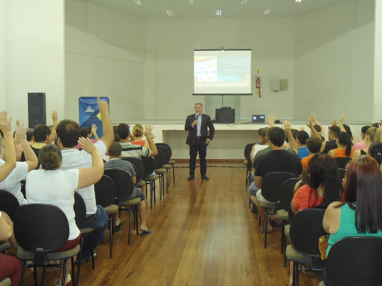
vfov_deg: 27.5
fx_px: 585
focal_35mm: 53
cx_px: 191
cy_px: 143
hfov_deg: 36.2
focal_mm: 9.5
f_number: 3.9
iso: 400
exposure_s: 1/60
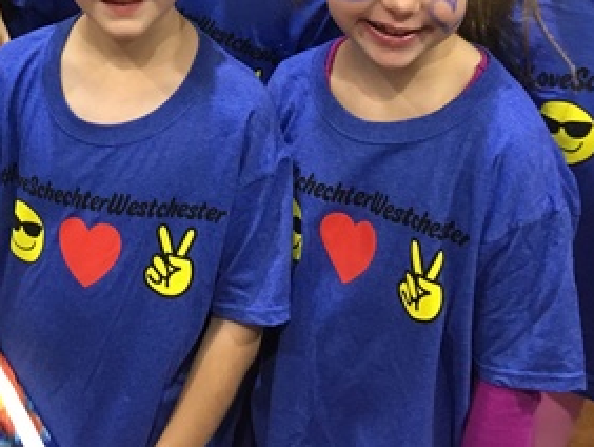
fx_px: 1271
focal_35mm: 74
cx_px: 70
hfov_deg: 25.6
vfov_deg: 18.6
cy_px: -118
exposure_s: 1/30
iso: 125
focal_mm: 4.15
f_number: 2.2
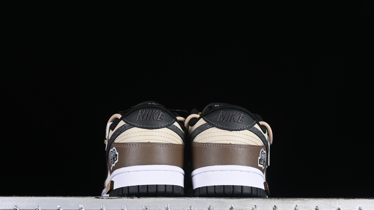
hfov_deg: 26.9
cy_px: 120
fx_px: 783
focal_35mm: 79
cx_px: 187
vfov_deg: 15.3
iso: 160
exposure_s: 1/60
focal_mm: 50
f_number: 7.1
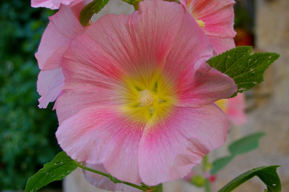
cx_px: 144
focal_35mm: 60
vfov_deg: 22.6
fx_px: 481
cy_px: 96
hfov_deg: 33.4
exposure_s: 1/60
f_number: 6.7
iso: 200
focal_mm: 40
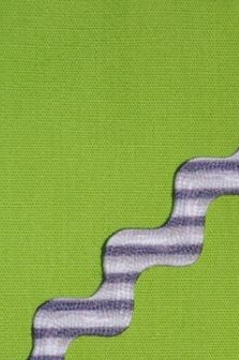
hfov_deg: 9.6
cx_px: 115
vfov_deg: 14.2
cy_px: 324
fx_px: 1428
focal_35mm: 143
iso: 200
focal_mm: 40
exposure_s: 1/60
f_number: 5.3
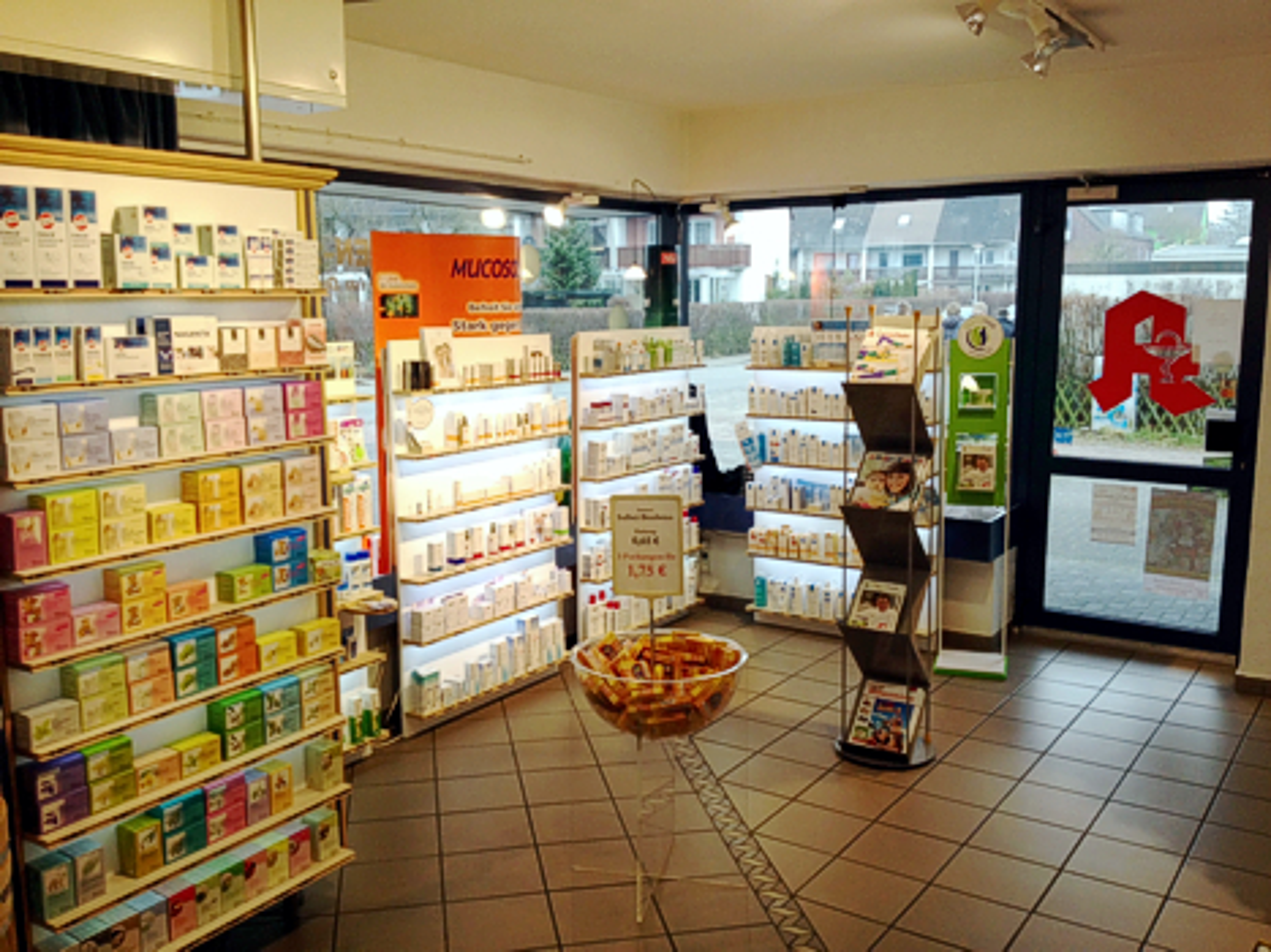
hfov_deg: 52.6
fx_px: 1285
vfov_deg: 40.7
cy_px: 476
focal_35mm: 35
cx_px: 636
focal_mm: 4.28
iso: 64
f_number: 2.4
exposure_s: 1/60
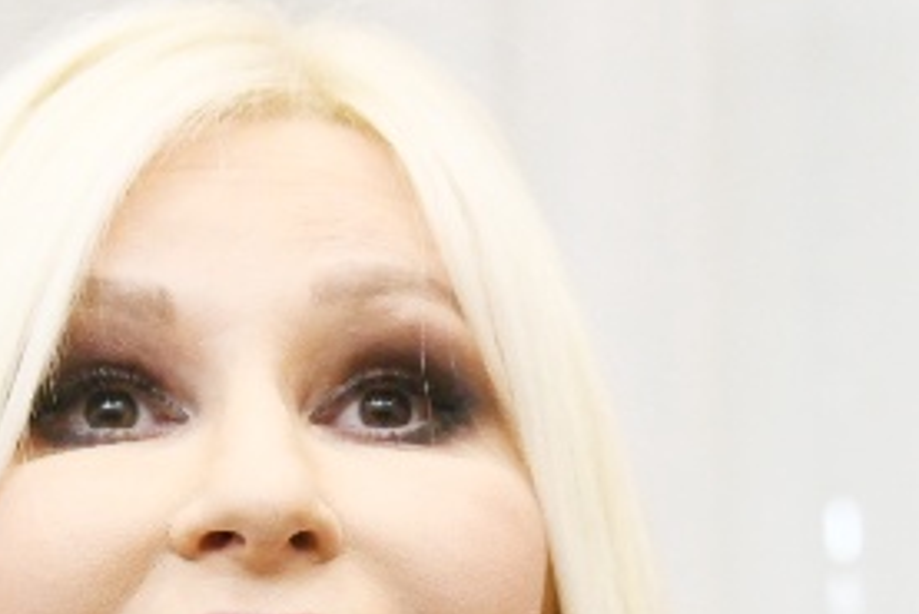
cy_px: 1357
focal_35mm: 759
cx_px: 156
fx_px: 19385
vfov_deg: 1.8
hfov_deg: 2.7
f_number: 4.5
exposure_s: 1/200
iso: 4000
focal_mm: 130
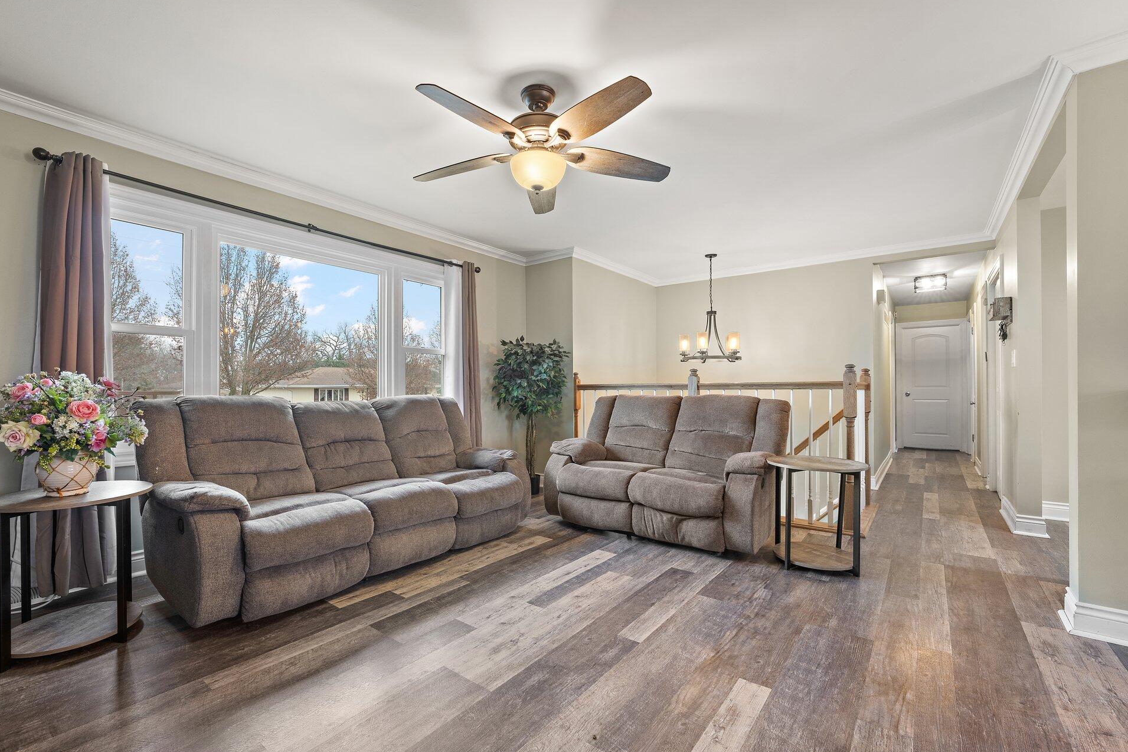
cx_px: 543
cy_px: 386
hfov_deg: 100.3
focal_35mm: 15
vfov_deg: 77.3
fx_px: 470
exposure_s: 1.3
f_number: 9
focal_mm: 14
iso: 320
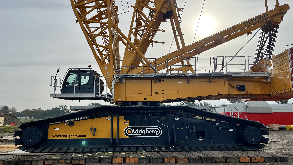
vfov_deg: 40.2
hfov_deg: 66.1
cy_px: 85
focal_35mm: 29
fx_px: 225
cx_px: 145
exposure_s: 1/5556
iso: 50
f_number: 1.6
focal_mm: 5.1
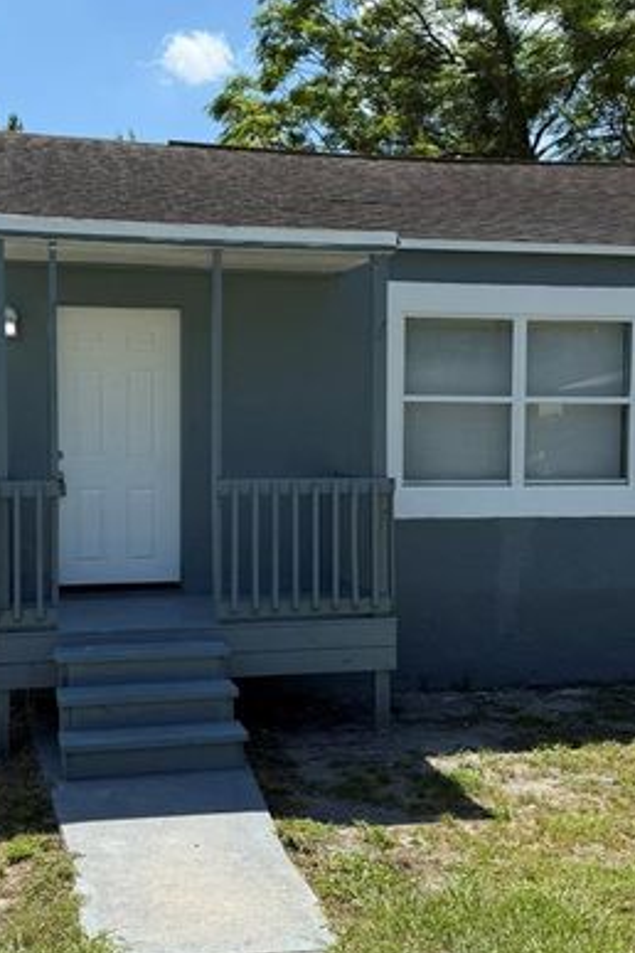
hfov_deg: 31.1
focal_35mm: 43
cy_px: 464
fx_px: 1138
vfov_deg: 45.4
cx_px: 268
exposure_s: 1/3953
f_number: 1.78
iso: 80
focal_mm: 6.76
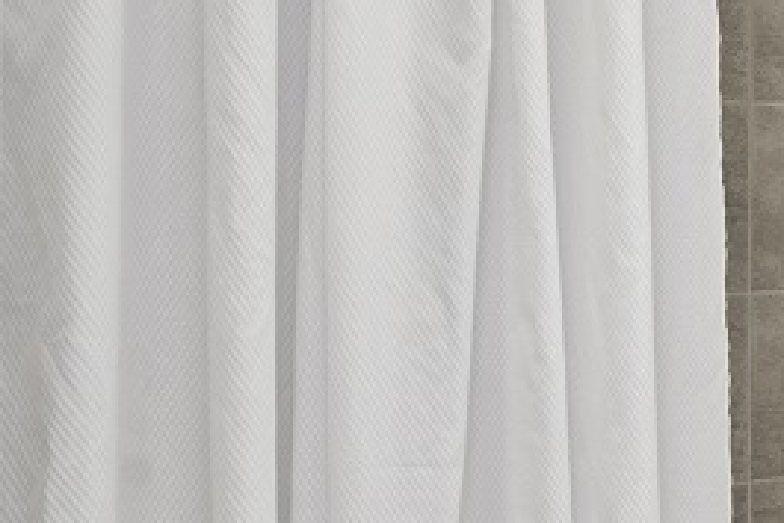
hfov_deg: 21.1
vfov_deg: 19.7
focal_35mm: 69
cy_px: 179
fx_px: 1503
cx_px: 1368
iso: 100
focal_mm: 17
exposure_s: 1/20
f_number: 8
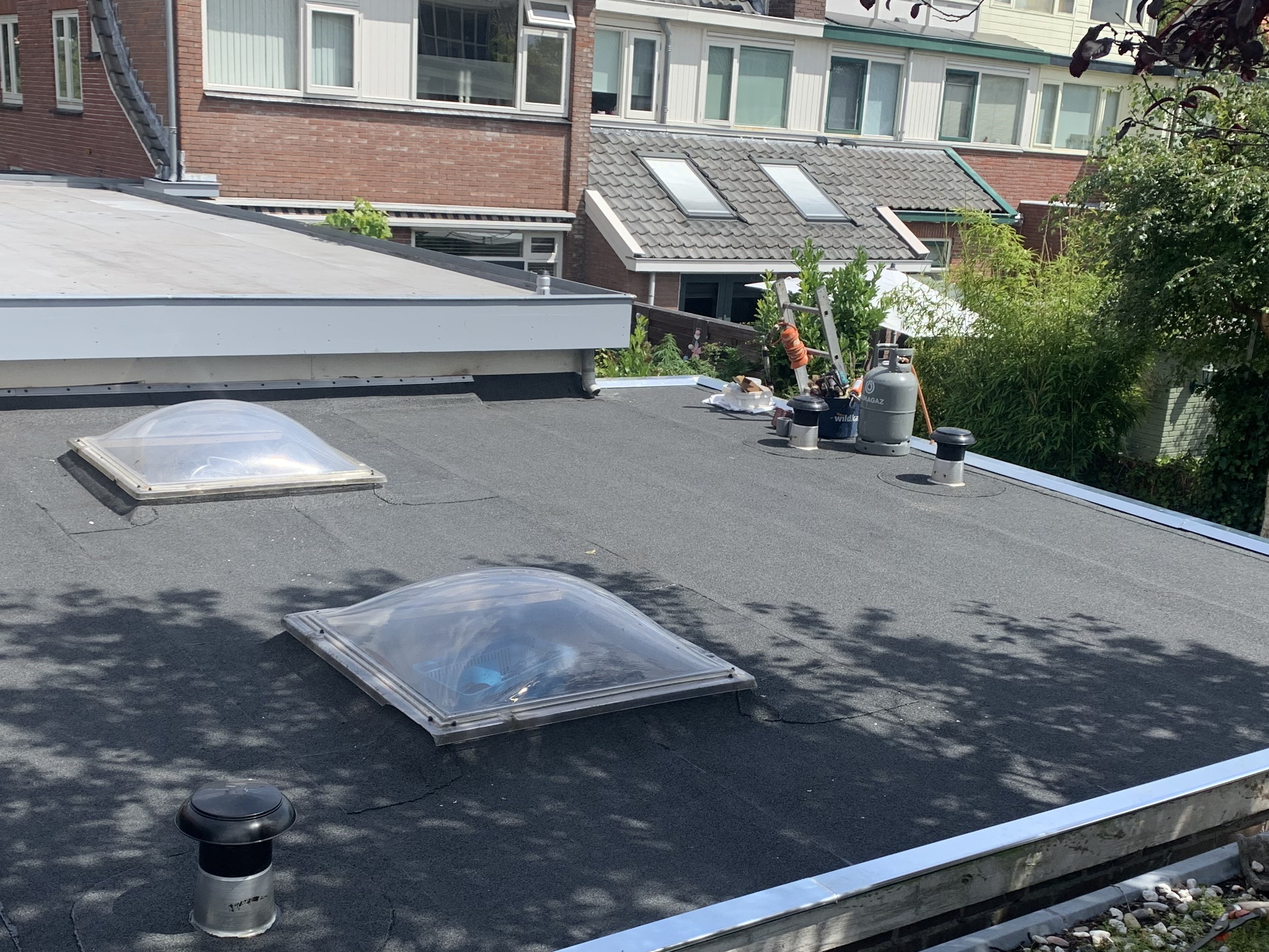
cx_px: 662
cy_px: 617
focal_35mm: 40
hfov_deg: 46.8
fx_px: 1466
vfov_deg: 35.7
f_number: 1.8
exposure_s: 1/1235
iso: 25
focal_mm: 4.25
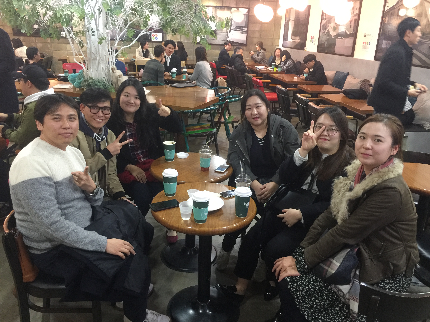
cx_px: 215
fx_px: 360
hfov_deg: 61.7
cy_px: 161
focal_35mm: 29
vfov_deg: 48.2
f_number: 2.2
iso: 125
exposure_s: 1/15
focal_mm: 4.15
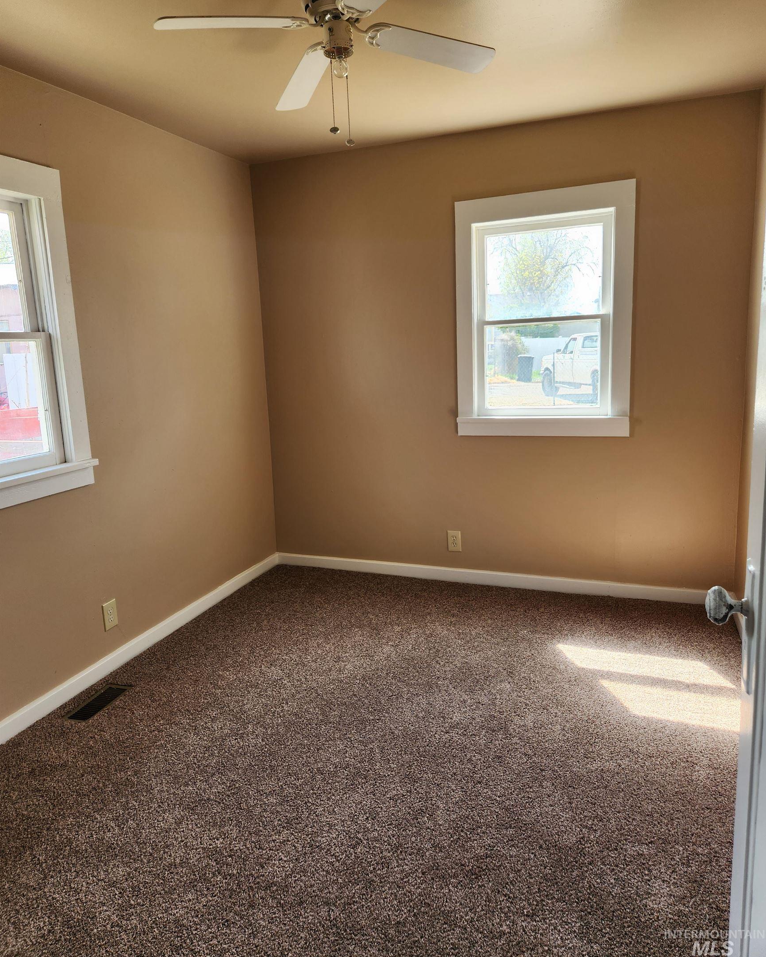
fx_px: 680
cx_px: 383
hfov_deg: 58.8
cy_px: 469
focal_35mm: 24
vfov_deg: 70.3
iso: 50
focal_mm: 5.4
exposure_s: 1/180
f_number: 1.8
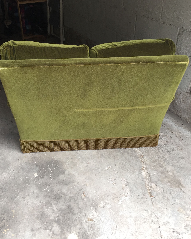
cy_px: 104
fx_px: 247
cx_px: 87
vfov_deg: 51.4
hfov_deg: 42.2
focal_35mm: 35
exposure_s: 1/50
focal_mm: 4.15
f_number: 2.2
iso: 32
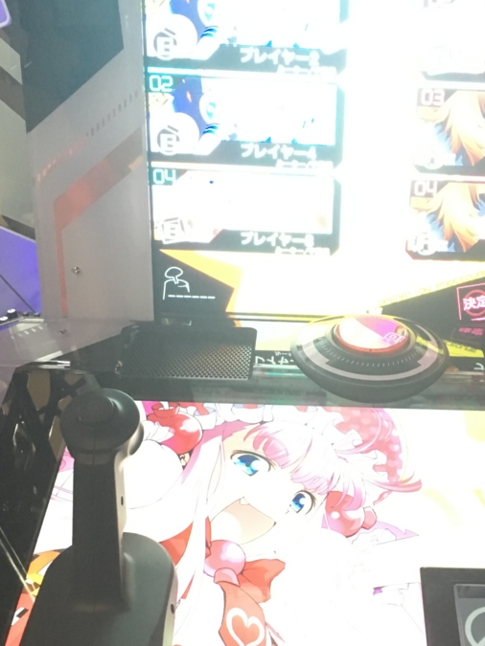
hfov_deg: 32.4
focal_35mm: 44
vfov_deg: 42.4
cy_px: 432
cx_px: 347
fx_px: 822
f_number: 2.2
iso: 320
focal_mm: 4.15
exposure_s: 1/15
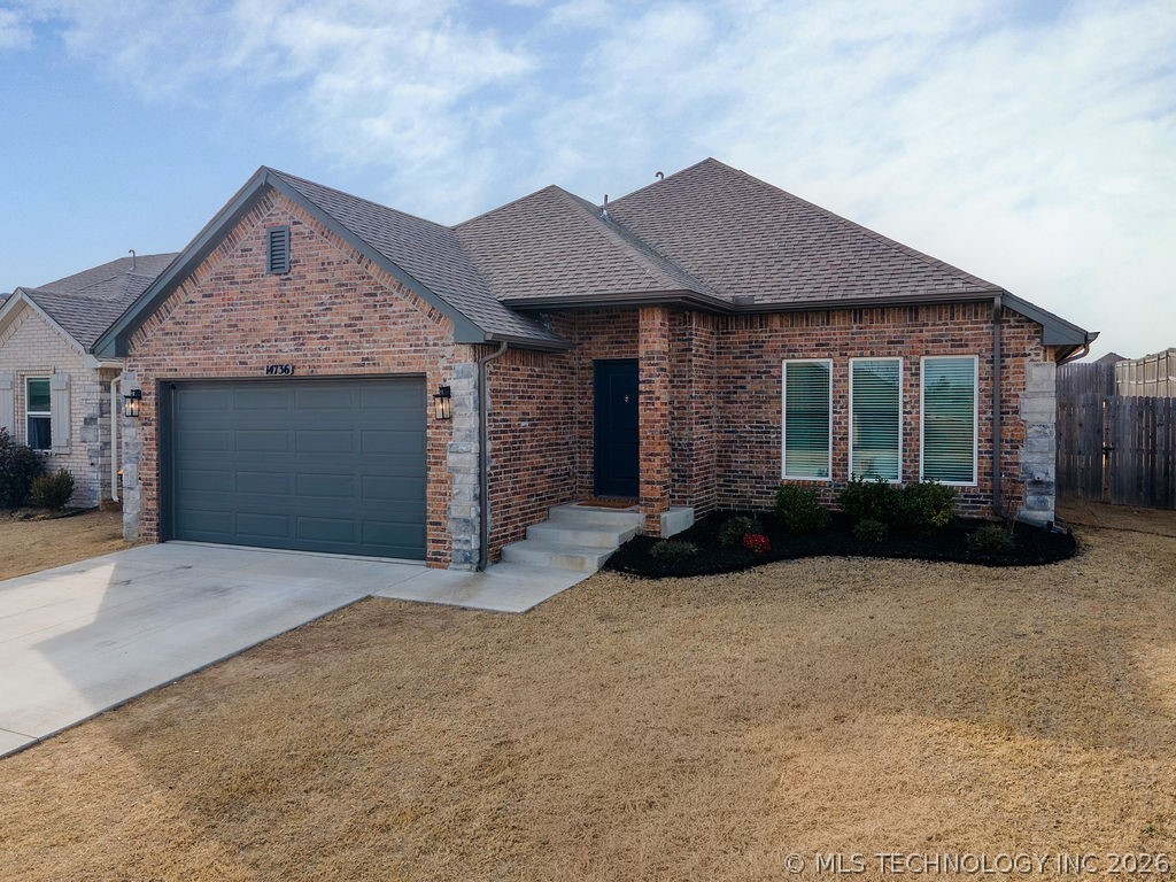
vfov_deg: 56.8
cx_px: 588
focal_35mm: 24
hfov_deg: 71.6
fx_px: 815
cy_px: 441
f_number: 2.8
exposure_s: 1/2500
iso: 100
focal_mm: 4.5
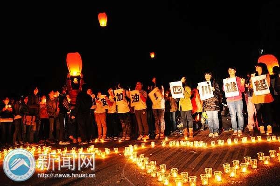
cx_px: 140
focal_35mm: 27
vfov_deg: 47.9
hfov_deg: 67.4
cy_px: 93
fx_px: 210
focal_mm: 18
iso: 640
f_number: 4.5
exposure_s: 1/4
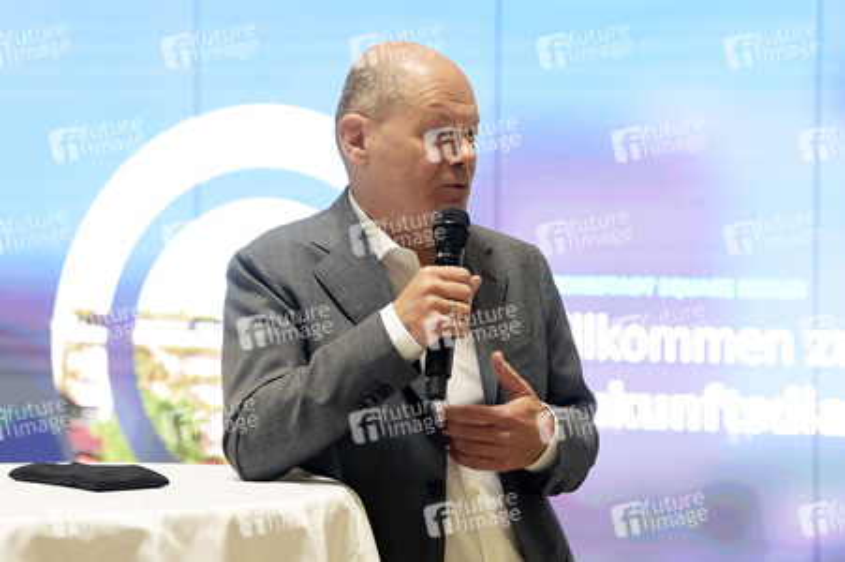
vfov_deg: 10.1
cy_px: 281
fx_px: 3166
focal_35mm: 135
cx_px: 422
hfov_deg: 15.2
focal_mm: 135
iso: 5000
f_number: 6.3
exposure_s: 1/125
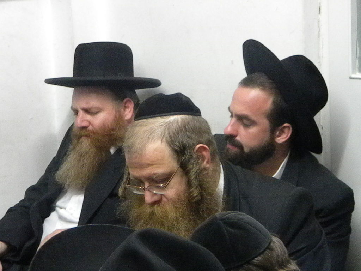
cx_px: 180
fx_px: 1231
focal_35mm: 118
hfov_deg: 16.7
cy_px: 136
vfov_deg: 12.6
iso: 3200
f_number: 4.8
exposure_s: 1/58
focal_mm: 21.3
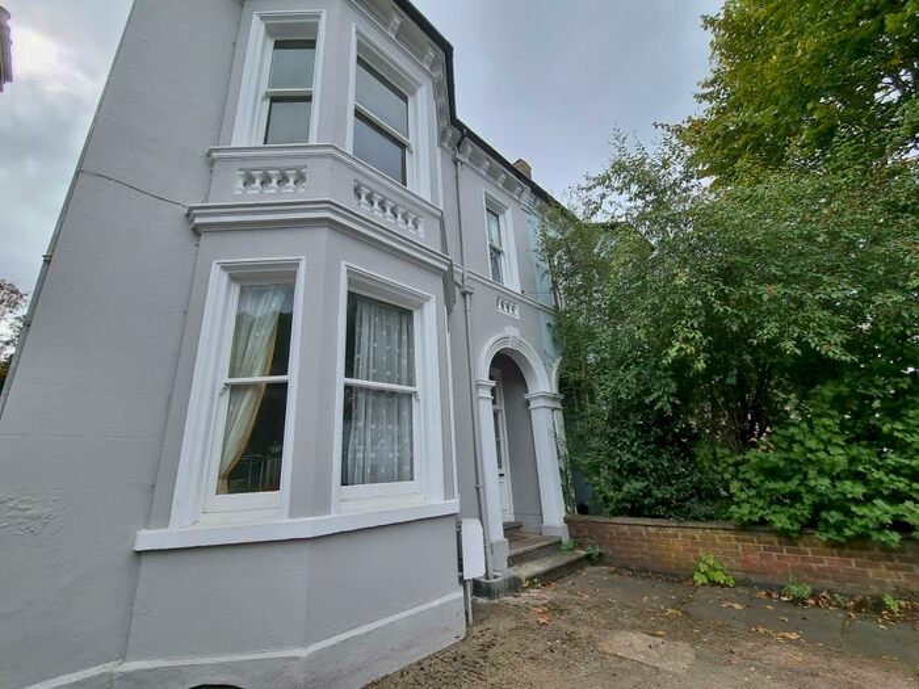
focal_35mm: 13
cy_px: 344
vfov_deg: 89.9
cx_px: 460
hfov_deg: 106.2
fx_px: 345
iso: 50
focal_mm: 2.2
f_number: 2.2
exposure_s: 1/1332
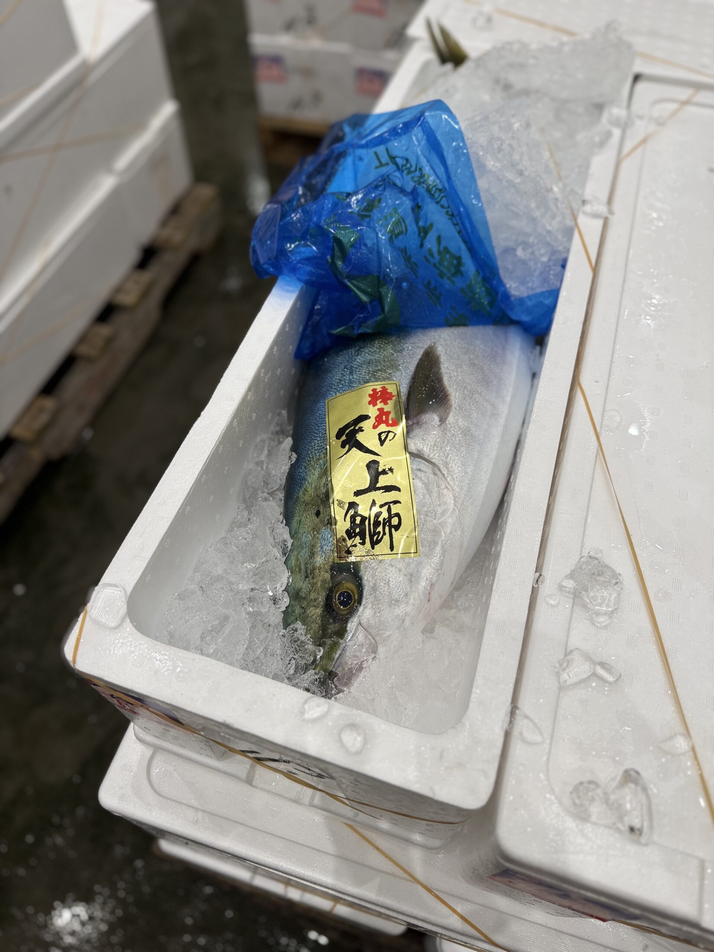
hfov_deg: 56.8
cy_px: 476
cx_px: 357
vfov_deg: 71.6
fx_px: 660
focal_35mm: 24
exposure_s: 1/137
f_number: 1.78
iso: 50
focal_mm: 6.76
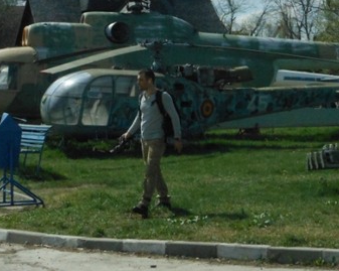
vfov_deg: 13.1
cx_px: 248
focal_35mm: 116
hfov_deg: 16.5
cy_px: -6
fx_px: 1163
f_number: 12.5
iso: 400
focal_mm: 8.9
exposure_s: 1/800
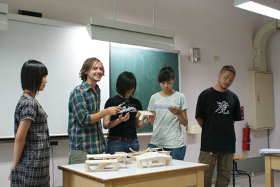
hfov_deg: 46.4
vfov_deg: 31.9
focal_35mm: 42
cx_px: 137
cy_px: 89
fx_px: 327
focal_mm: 26
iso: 320
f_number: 4.5
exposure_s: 1/50
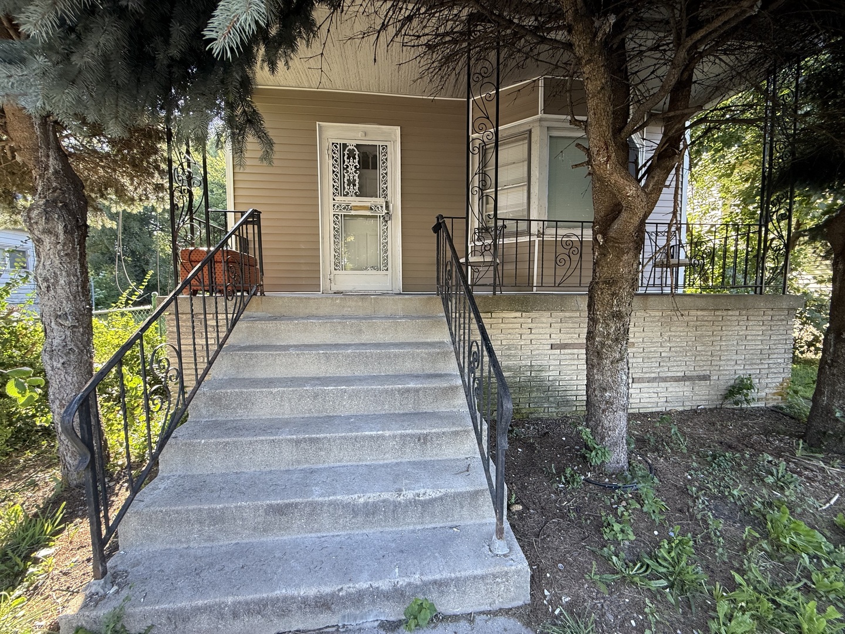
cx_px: 422
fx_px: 342
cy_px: 317
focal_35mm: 14
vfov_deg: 85.7
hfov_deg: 102.1
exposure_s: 1/99
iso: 80
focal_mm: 2.22
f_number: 2.2
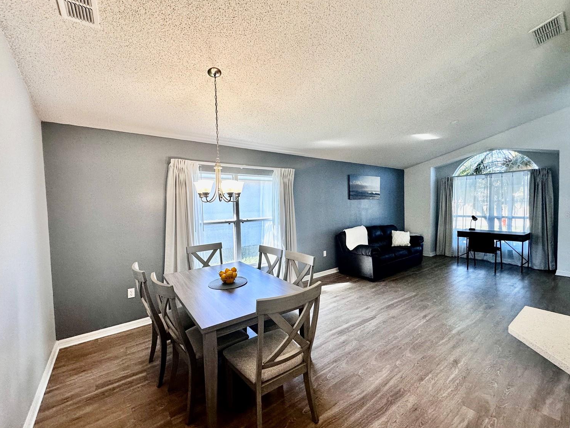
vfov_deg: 81.8
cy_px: 214
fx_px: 247
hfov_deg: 98.1
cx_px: 296
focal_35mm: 15
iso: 125
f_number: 2.2
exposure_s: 1/120
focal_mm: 2.22
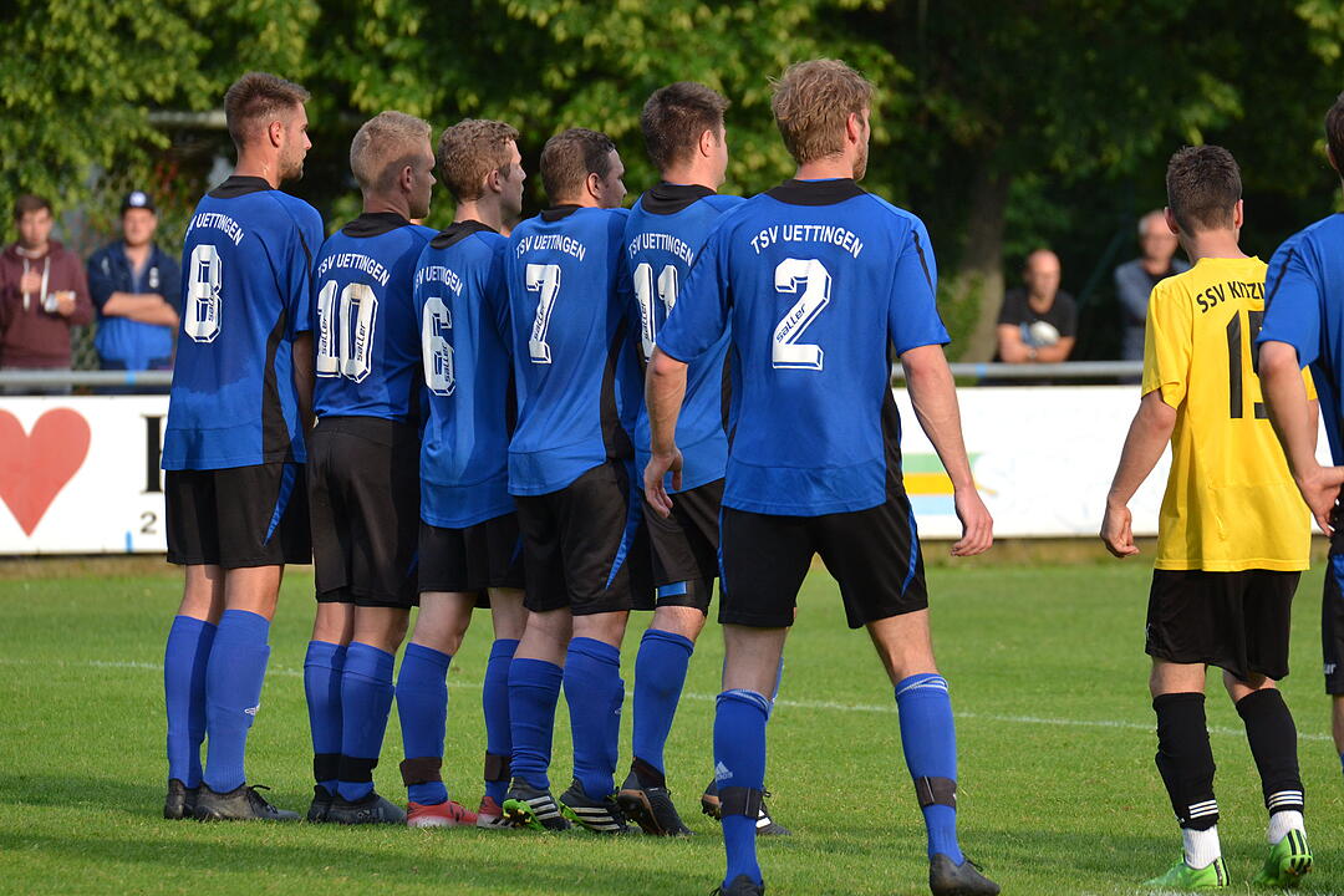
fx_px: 12879
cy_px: 448
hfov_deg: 6.0
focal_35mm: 345
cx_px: 672
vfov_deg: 4.0
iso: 640
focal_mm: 230
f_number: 5.3
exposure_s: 1/500
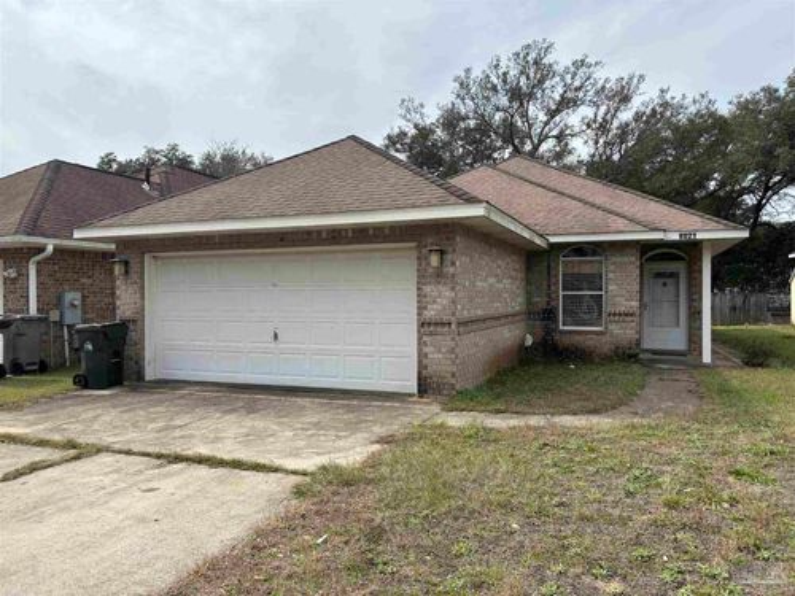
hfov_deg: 67.3
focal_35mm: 26
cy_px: 298
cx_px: 398
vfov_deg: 53.1
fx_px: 597
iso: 50
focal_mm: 5.96
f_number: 1.6
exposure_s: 1/3311
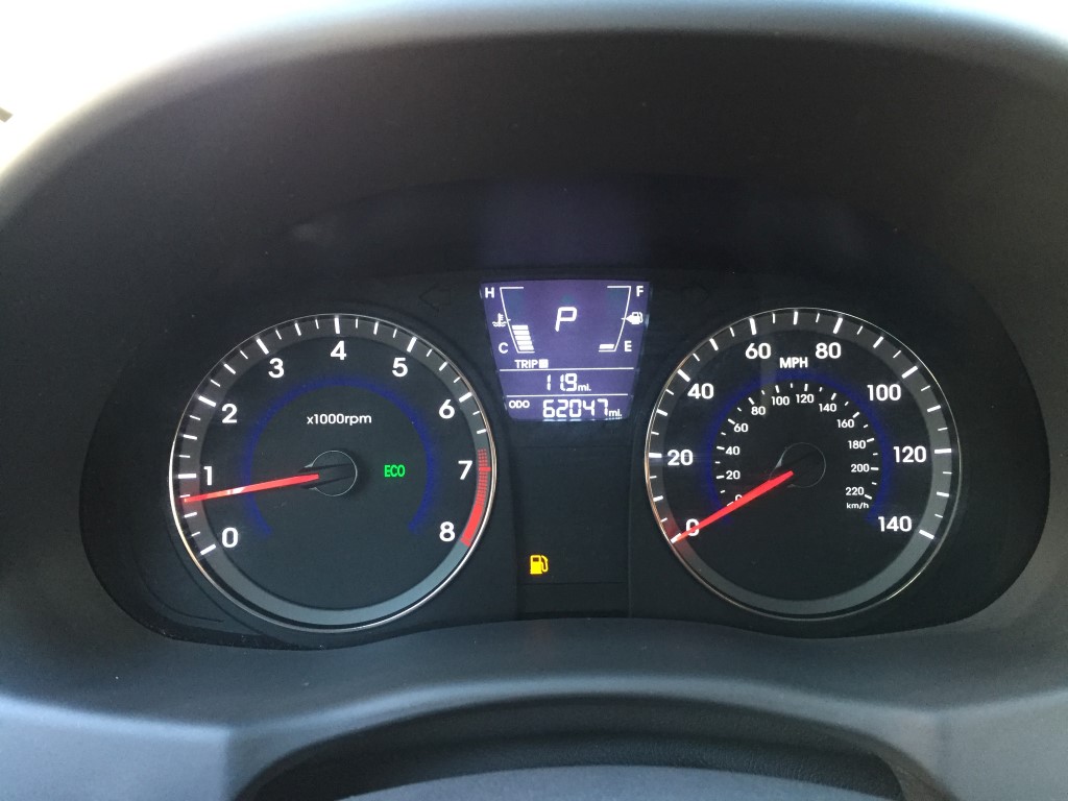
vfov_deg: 48.2
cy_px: 400
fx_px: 895
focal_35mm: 29
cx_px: 534
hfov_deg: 61.7
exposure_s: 1/30
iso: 200
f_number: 2.2
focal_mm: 4.15
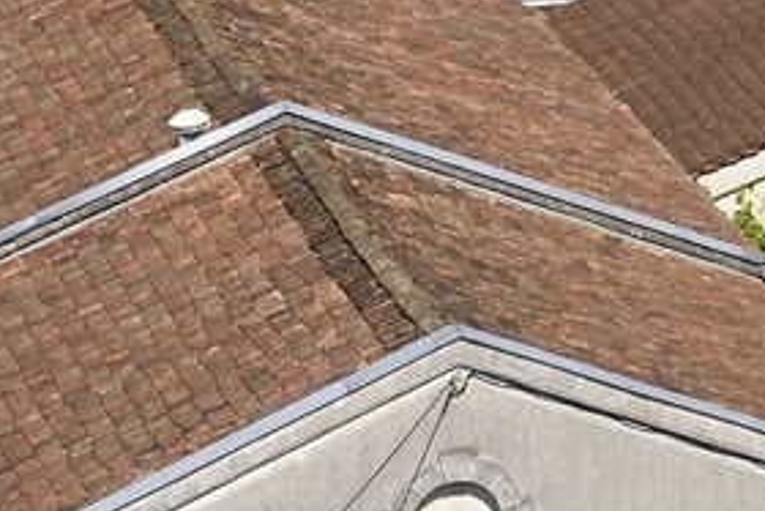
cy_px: -906
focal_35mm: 343
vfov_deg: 3.9
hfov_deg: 5.8
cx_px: 1680
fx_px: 7292
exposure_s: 1/250
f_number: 13
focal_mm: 60
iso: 200
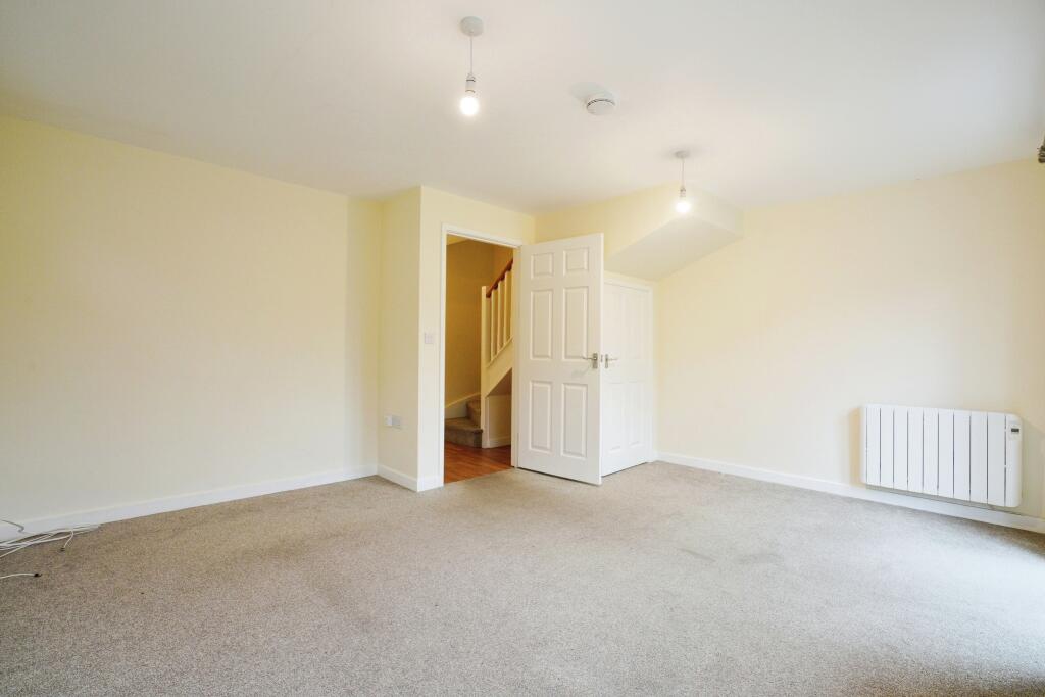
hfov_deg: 96.7
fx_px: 464
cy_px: 348
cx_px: 522
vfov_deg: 73.8
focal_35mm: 16
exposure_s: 1/25
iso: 1250
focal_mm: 16
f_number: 9
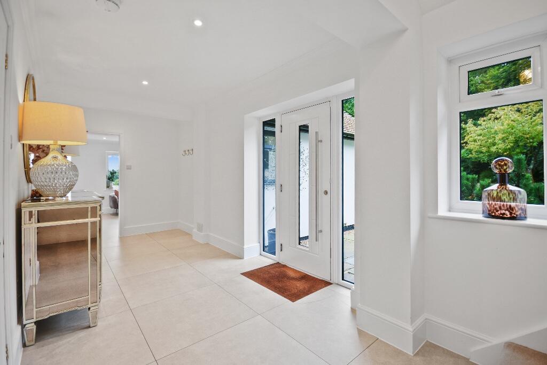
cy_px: 182
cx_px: 274
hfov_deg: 100.4
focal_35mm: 15
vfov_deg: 77.3
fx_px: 228
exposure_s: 1/6
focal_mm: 10
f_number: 4
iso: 100
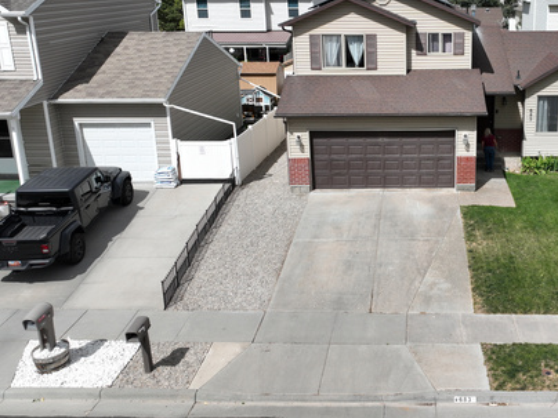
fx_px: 613
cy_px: 143
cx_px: 420
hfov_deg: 47.1
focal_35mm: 38
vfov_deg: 37.4
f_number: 2.8
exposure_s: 1/2500
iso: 100
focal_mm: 12.29
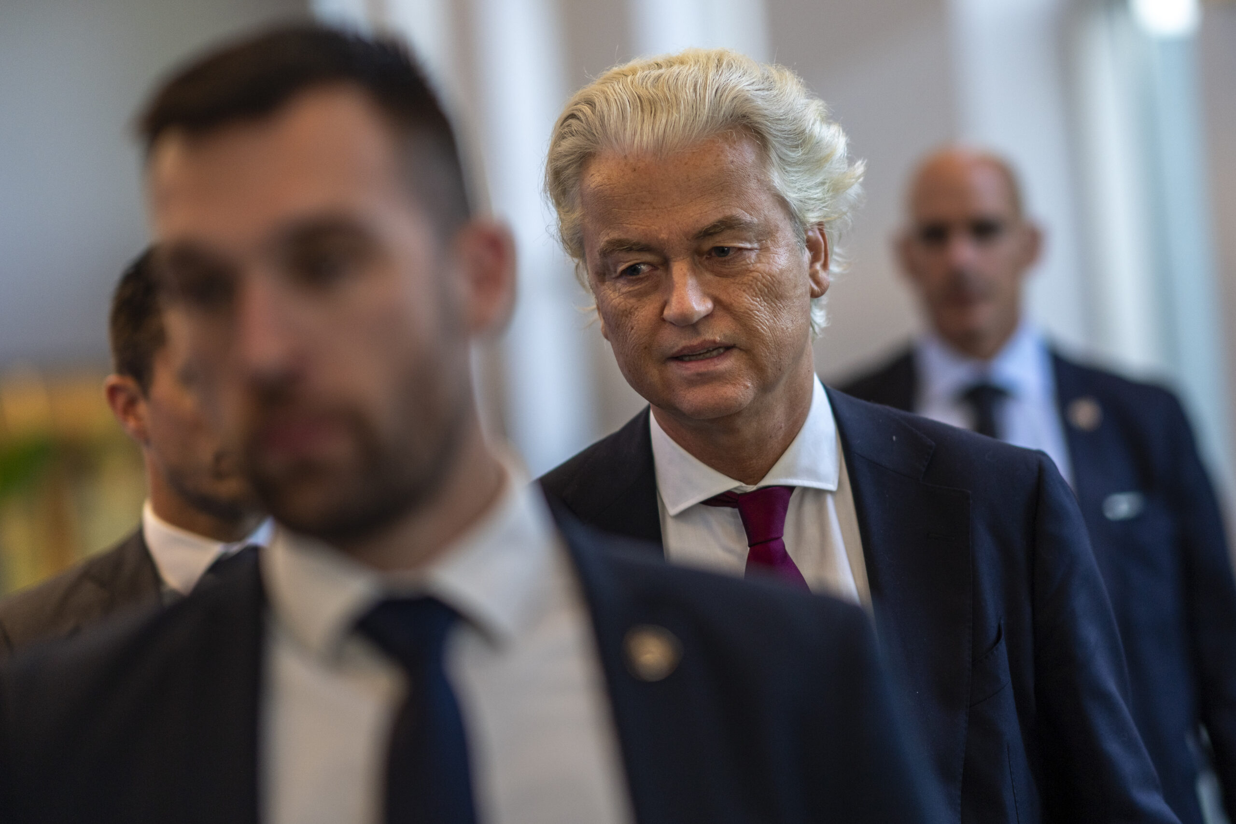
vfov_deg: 16.1
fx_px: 2918
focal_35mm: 85
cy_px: 412
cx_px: 618
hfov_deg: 23.9
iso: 250
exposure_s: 1/800
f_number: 1.4
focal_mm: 85
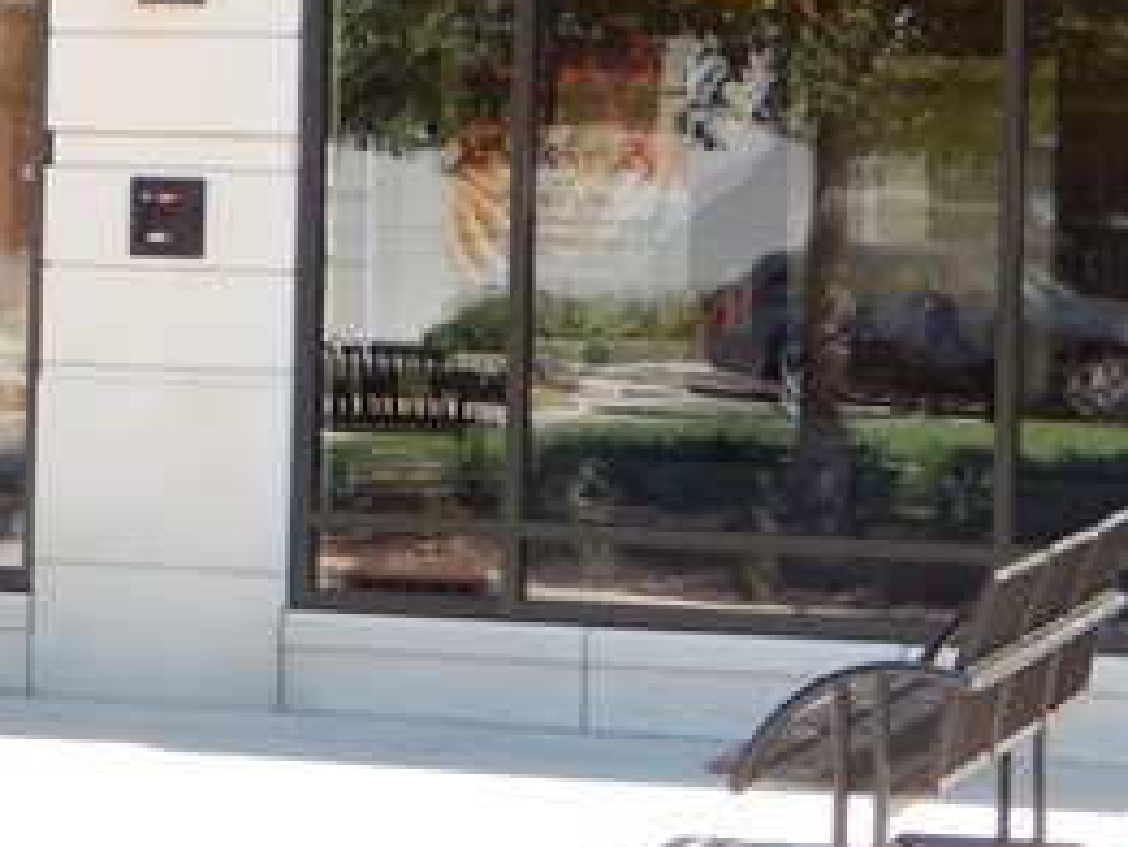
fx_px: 5836
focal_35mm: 179
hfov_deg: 10.8
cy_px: -125
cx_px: -251
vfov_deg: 8.2
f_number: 4.9
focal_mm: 13.1
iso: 125
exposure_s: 1/125
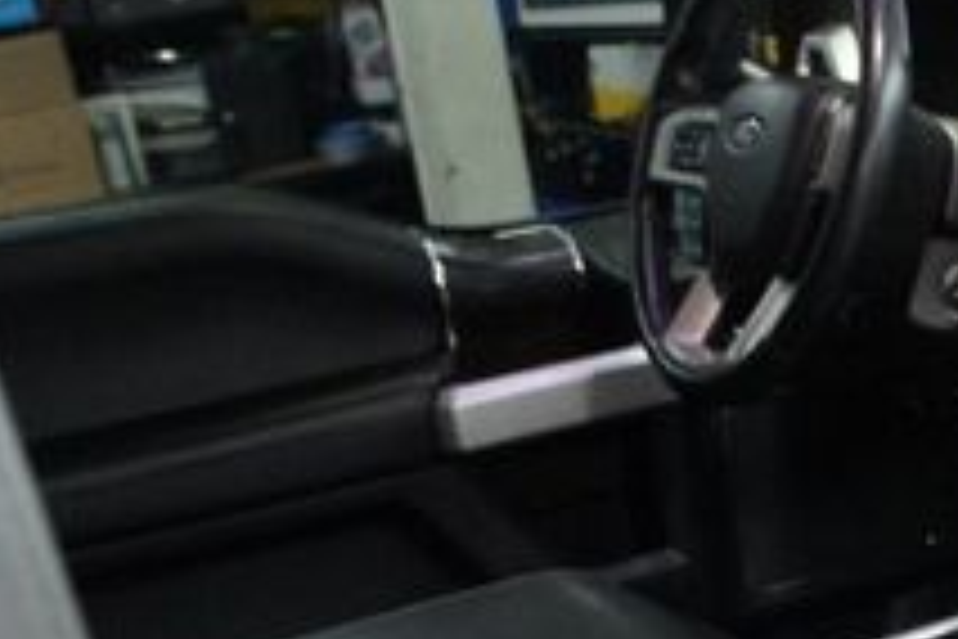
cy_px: 711
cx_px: 1313
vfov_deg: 16.3
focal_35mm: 81
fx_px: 2155
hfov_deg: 22.0
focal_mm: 18
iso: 1600
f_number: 3.5
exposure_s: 1/30
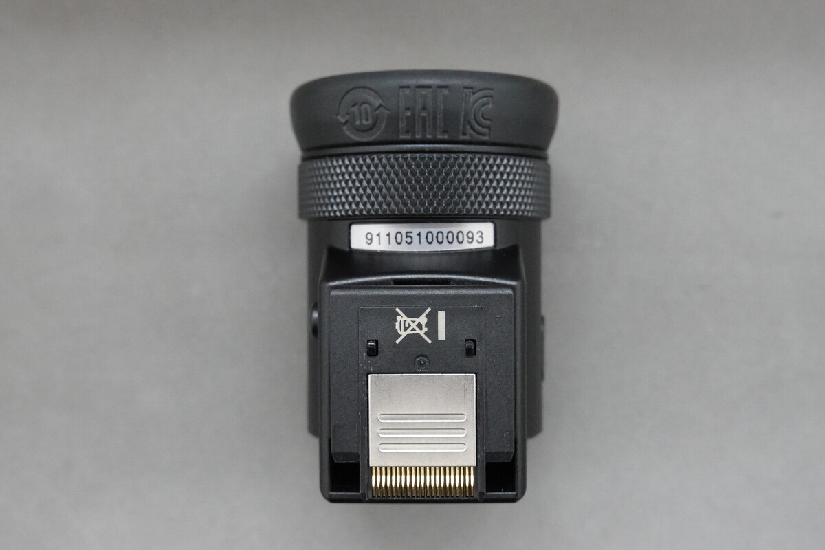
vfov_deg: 24.6
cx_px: 412
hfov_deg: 36.2
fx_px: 1260
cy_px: 275
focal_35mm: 55
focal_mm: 20.26
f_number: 5.6
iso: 2500
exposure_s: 1/60
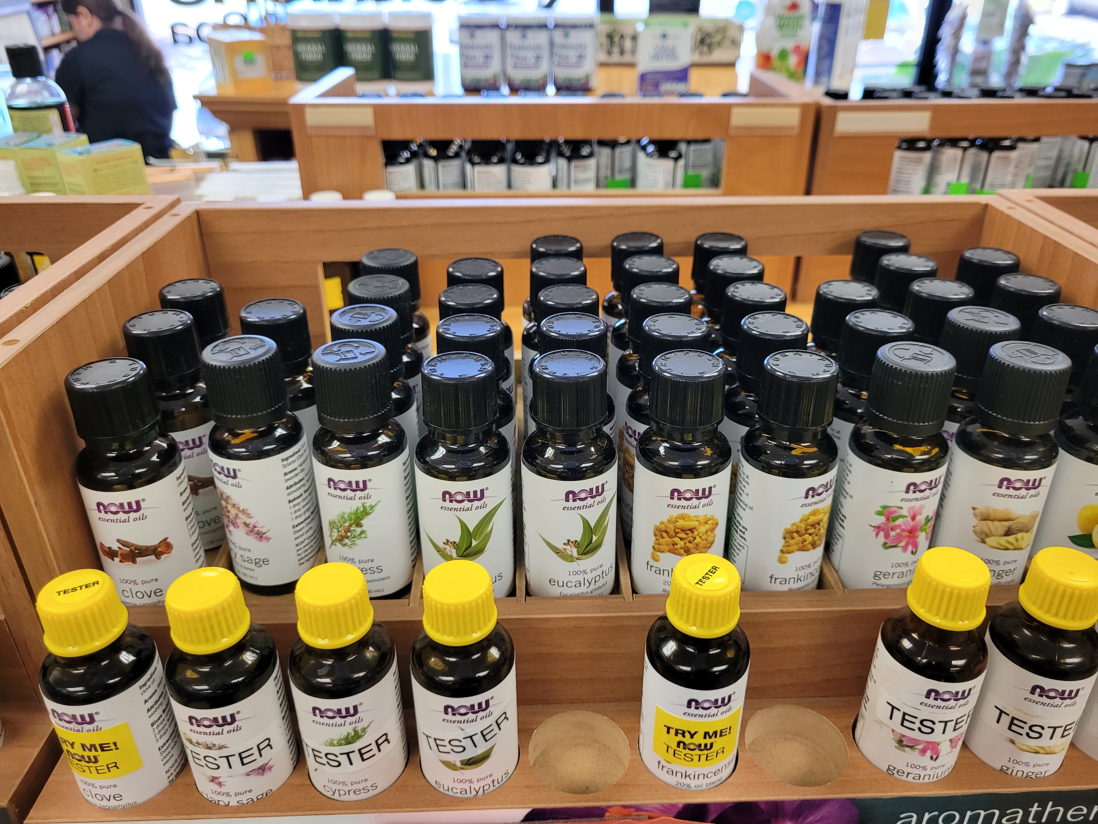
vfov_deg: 53.1
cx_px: 549
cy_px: 412
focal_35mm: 26
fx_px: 825
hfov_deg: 67.3
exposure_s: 1/120
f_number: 1.8
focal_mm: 5.4
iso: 250
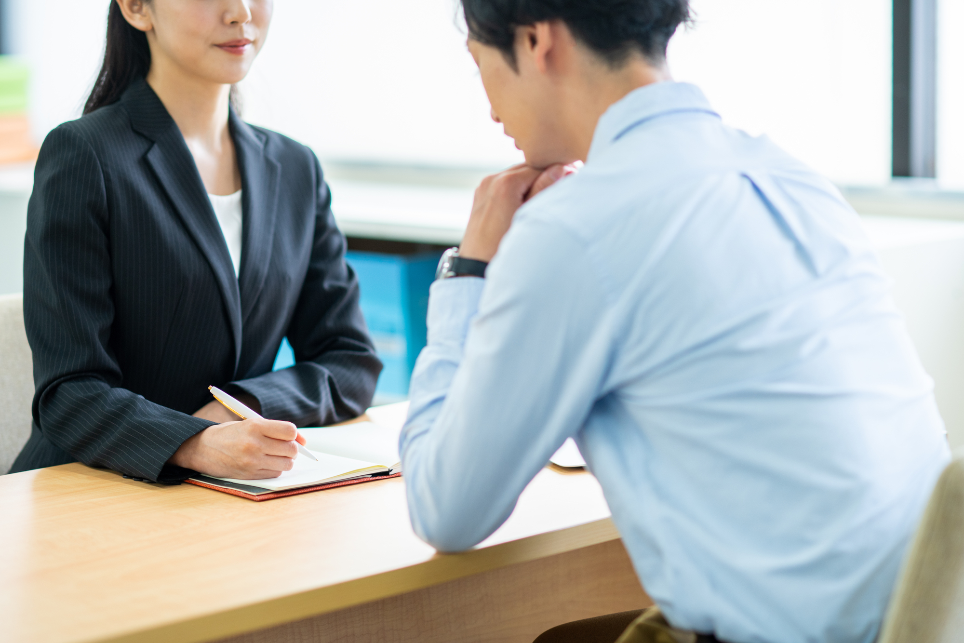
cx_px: 482
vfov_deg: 16.1
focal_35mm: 85
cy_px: 322
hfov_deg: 23.9
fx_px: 2276
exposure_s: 1/160
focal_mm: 85
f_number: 2.5
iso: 320
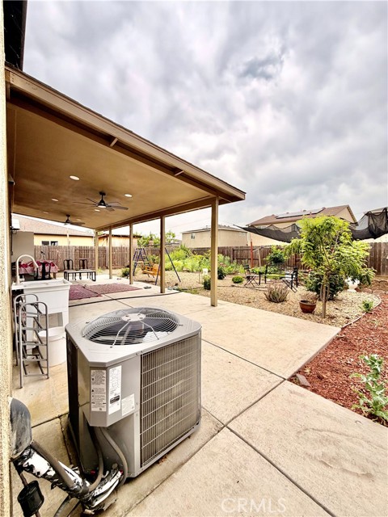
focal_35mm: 14
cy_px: 258
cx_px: 194
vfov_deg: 102.1
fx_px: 209
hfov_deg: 85.7
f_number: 2.2
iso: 40
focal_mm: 2.22
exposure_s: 1/138
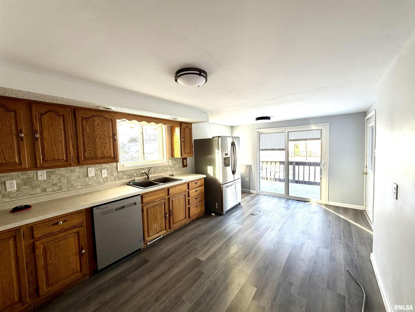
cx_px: 208
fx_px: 168
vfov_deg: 85.7
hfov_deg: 102.1
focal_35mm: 14
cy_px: 156
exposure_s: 1/121
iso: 64
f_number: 2.2
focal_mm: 2.22
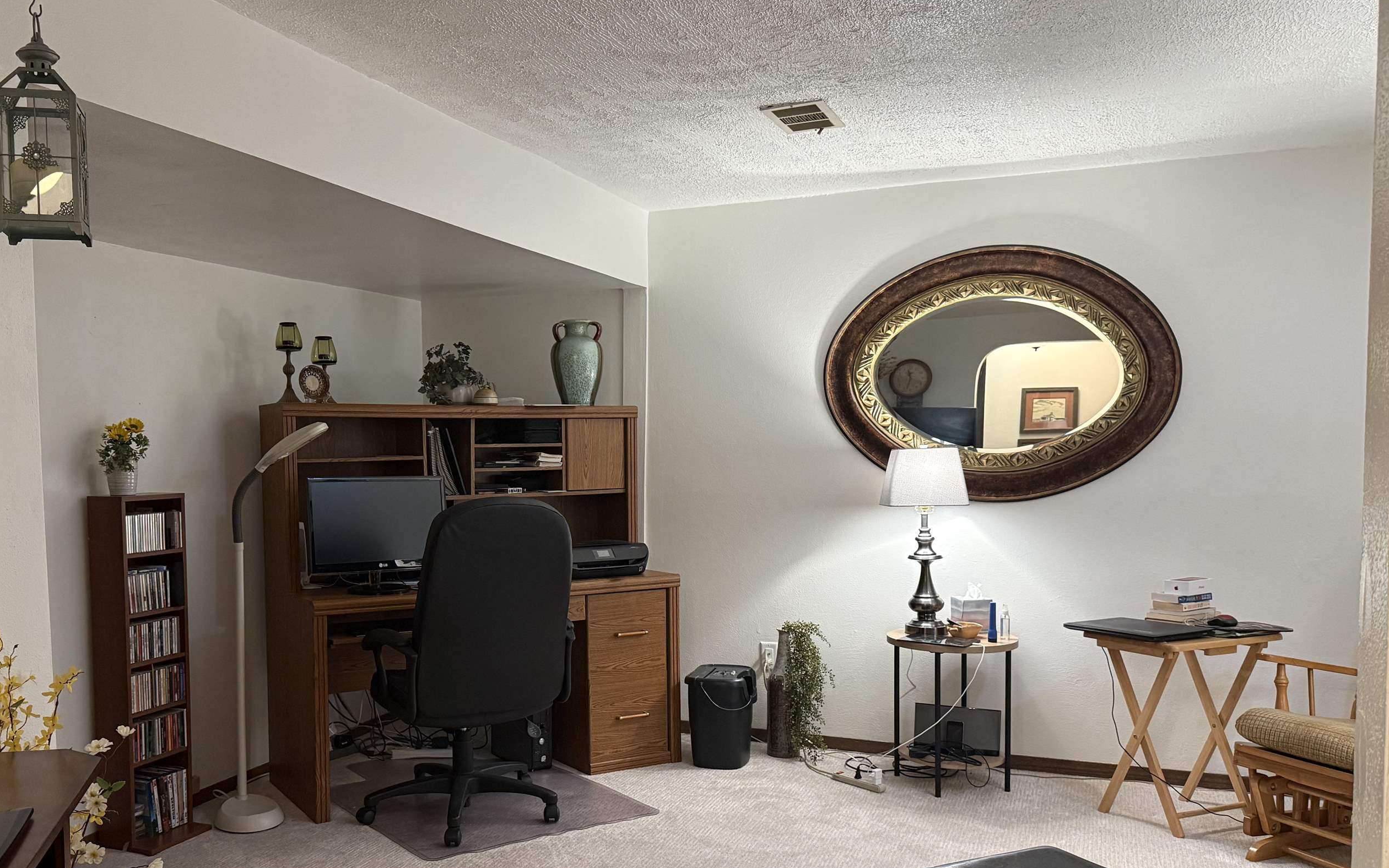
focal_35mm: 31
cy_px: 523
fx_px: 1174
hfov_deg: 60.6
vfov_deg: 40.4
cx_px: 545
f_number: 1.78
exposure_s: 1/60
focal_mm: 6.76
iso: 320
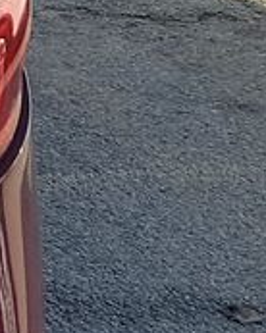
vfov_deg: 8.8
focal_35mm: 217
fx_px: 2139
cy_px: -87
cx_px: -1207
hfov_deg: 5.1
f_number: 1.8
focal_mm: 6.7
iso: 50
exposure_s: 1/437
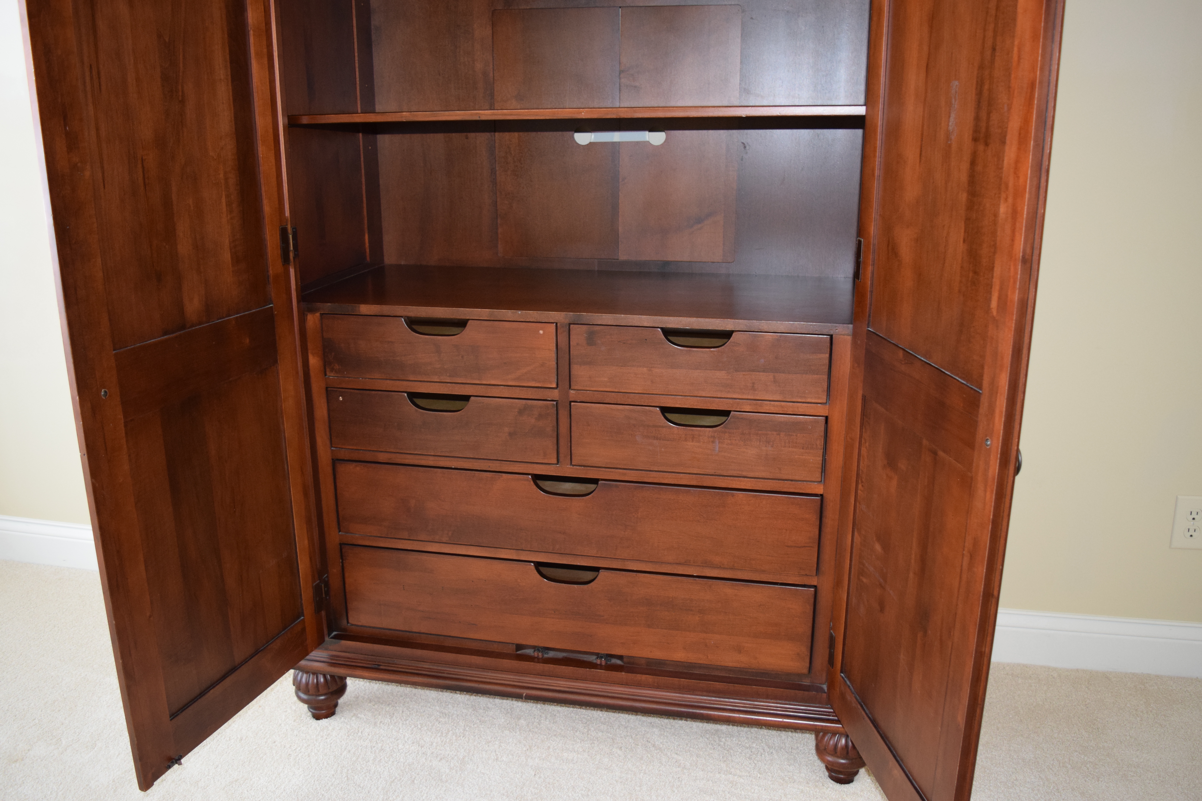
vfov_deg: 43.6
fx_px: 1002
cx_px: 601
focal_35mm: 30
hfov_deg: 61.9
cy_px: 400
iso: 1250
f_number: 3.5
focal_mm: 20
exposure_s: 1/30
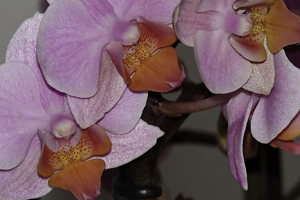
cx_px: 209
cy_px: 47
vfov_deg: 1.4
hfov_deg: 2.0
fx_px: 8473
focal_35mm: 1017
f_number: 4
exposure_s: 1/60
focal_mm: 120.91
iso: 200
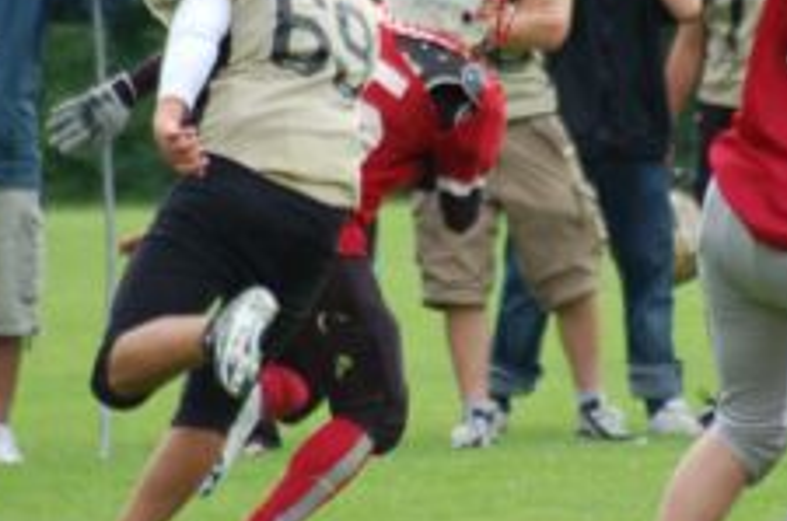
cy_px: 133
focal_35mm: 908
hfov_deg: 2.3
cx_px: 516
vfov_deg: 1.5
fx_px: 19808
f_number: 5.6
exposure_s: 1/500
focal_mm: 300
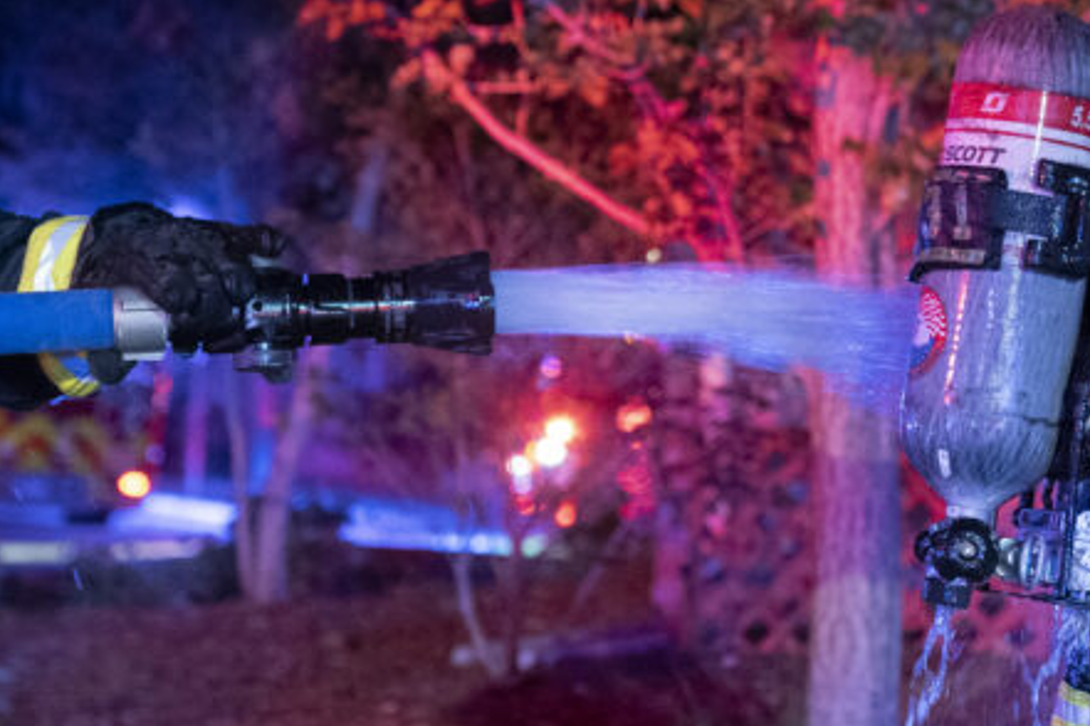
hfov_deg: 15.5
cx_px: 1063
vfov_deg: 10.5
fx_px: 3936
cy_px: 307
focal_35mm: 130
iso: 6400
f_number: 2.8
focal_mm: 56
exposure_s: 1/80
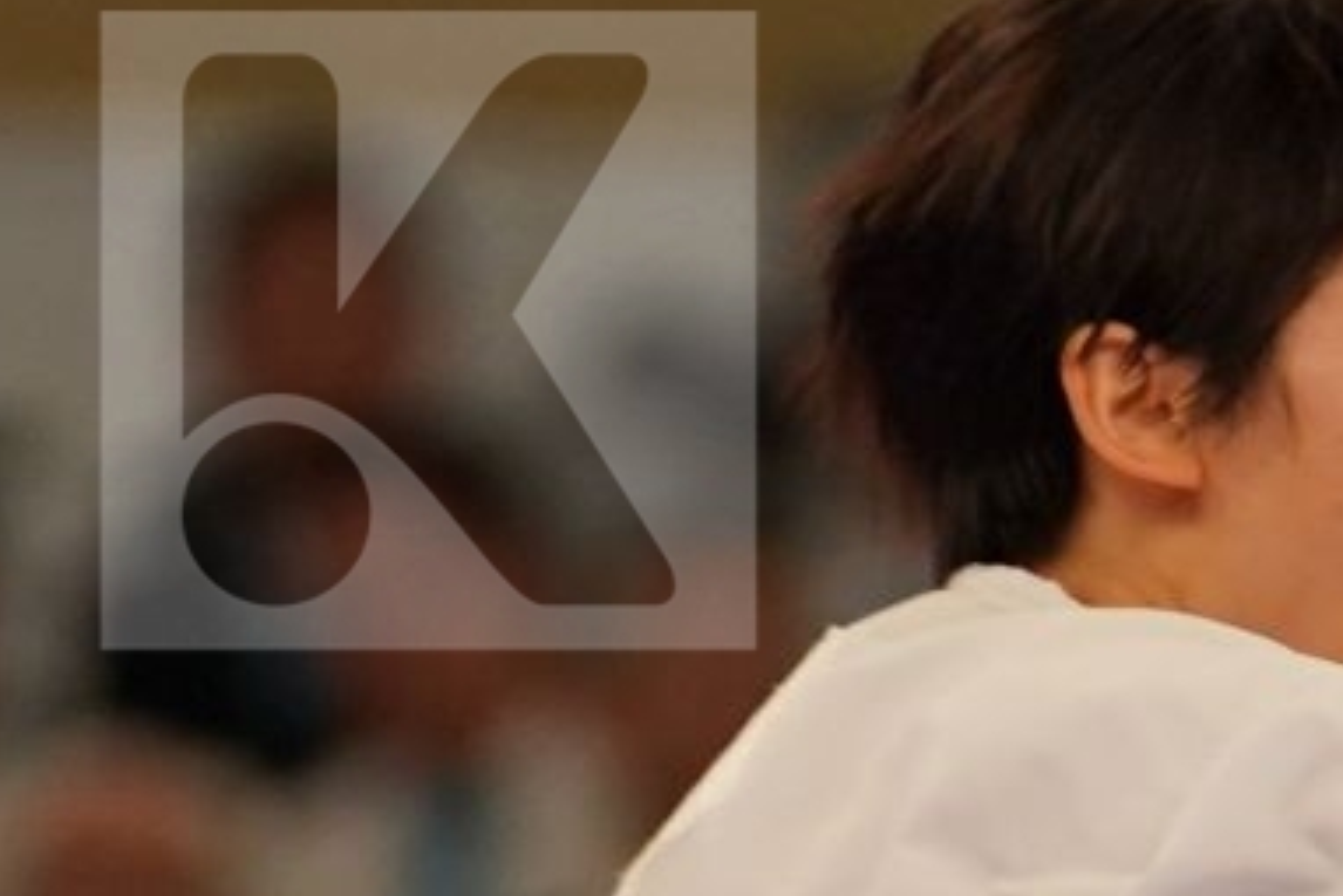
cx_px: 429
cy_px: 1574
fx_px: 49073
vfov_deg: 1.0
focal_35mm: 1315
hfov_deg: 1.6
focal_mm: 186
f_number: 2.8
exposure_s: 1/1000
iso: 1600
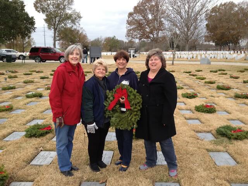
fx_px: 251
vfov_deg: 40.7
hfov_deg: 52.6
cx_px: 124
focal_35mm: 35
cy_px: 93
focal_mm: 4.28
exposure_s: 1/472
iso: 50
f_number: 2.4
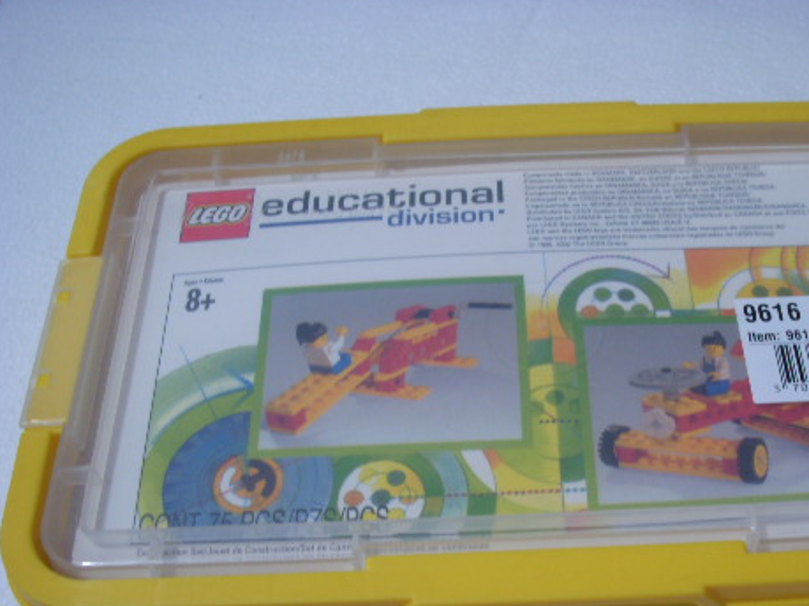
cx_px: 553
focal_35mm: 53
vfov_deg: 27.3
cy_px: 414
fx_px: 1238
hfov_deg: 35.7
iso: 100
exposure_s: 1/2.5
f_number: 3.3
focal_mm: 6.3
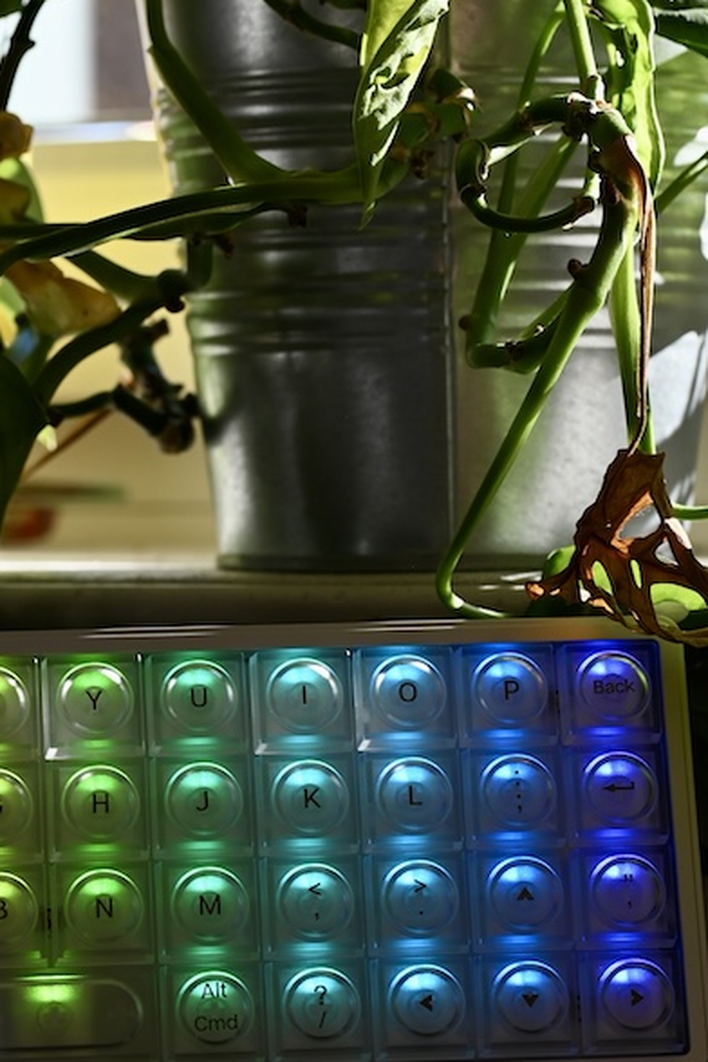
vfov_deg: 13.4
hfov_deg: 9.0
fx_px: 4513
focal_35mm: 153
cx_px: 278
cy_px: 358
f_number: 5
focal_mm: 50
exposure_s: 1/250
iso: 100
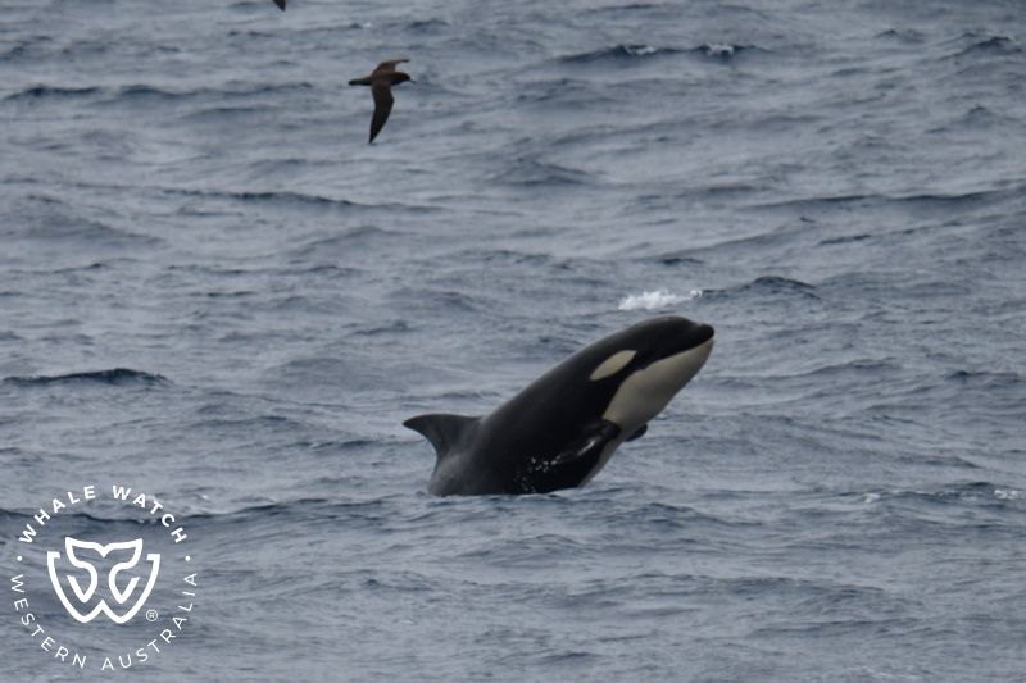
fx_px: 9118
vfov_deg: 4.3
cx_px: 513
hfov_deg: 6.4
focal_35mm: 320
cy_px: 342
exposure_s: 1/8000
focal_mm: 320
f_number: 5.6
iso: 640
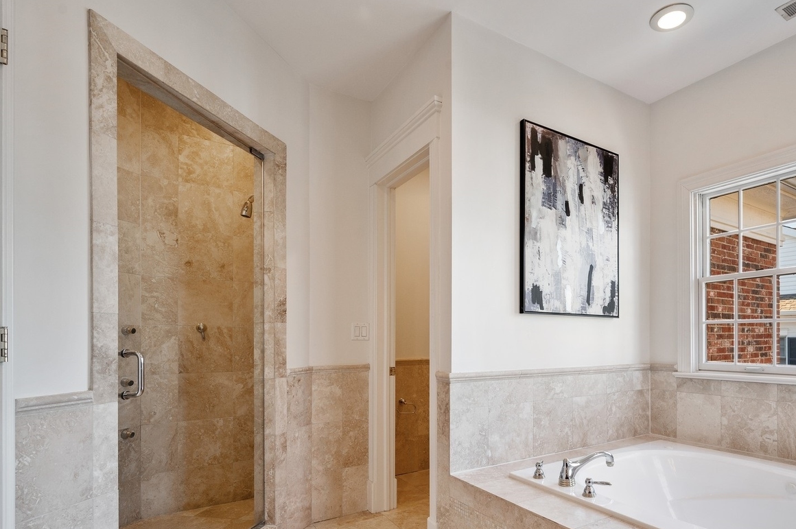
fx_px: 464
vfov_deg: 58.3
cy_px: 344
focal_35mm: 21
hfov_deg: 80.1
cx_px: 487
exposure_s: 1/3
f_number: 8
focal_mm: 15
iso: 200
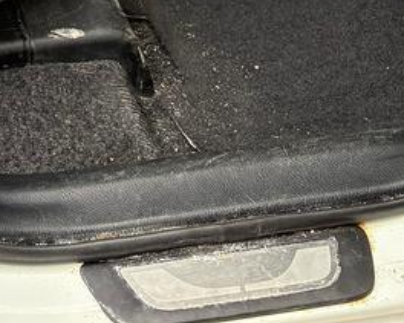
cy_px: -360
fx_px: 1470
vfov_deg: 11.2
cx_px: -197
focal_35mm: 123
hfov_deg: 14.6
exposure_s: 1/229
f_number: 1.6
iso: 100
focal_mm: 5.96
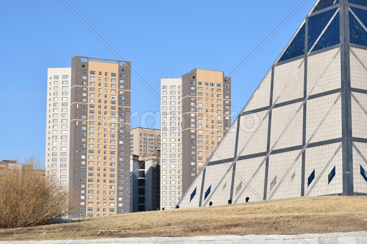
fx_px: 841
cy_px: 122
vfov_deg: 16.6
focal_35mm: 82
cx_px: 184
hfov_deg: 24.6
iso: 100
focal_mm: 55
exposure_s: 1/250
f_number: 8
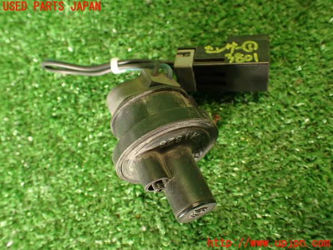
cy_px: 125
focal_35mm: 32
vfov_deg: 44.2
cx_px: 166
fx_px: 308
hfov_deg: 56.8
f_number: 2.4
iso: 200
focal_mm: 5.79
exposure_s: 1/30
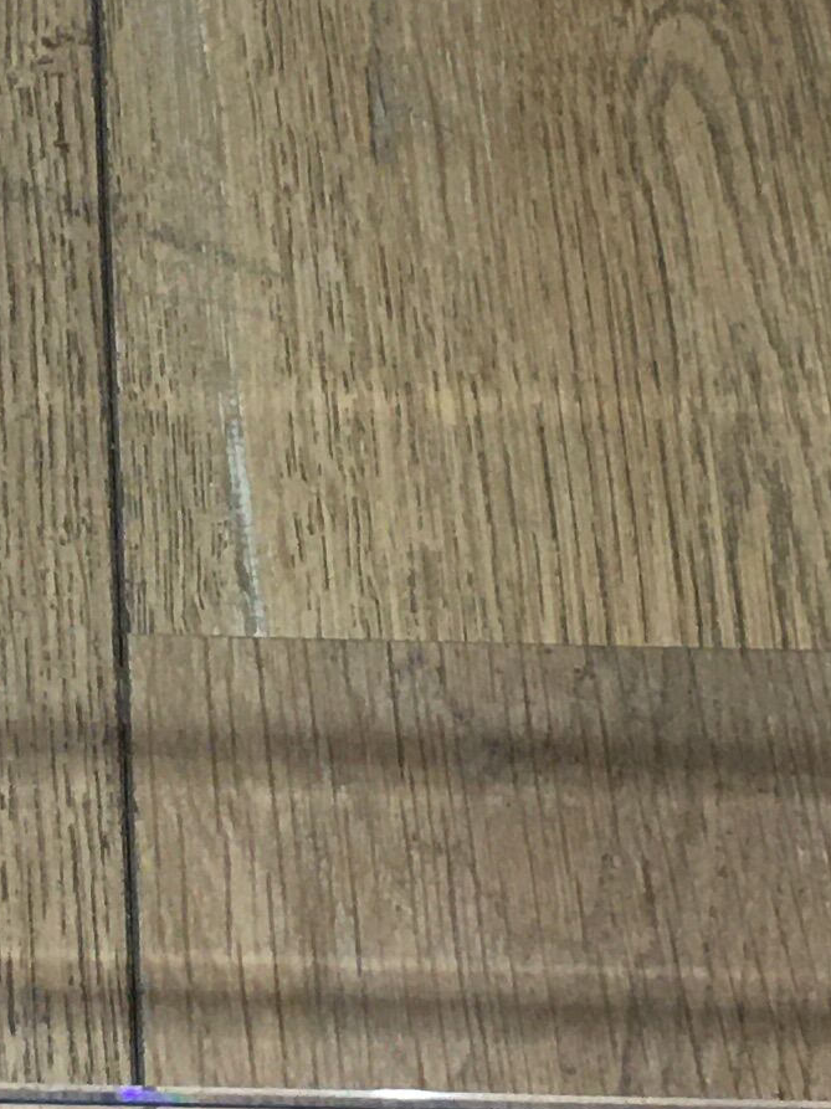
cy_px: 481
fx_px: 4196
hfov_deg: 11.1
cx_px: -201
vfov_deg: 15.1
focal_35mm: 131
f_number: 2.2
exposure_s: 1/17
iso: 50
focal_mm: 4.15
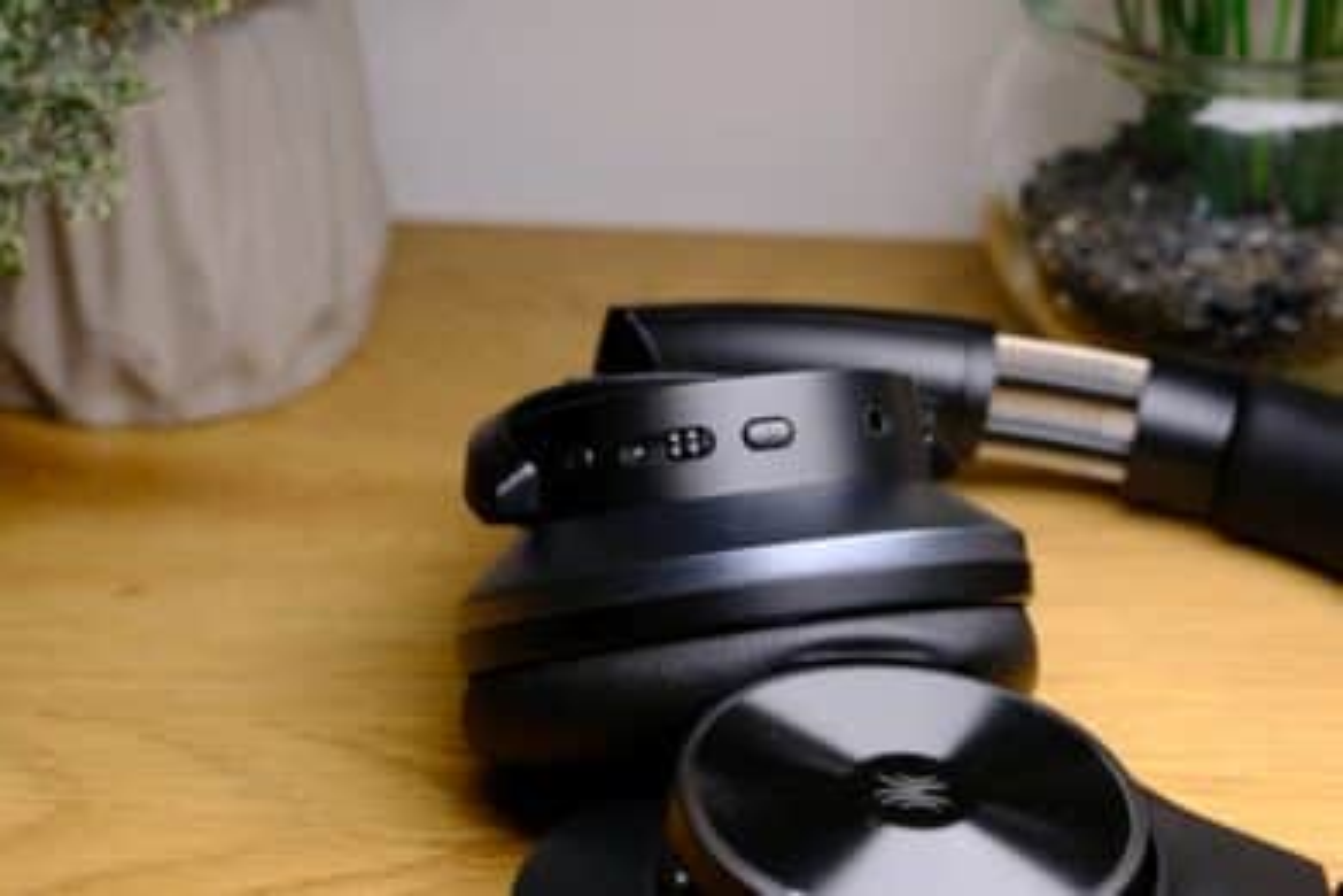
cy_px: 448
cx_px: 672
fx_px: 3096
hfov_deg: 24.5
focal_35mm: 83
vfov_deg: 16.5
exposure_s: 1/80
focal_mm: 55
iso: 640
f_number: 8
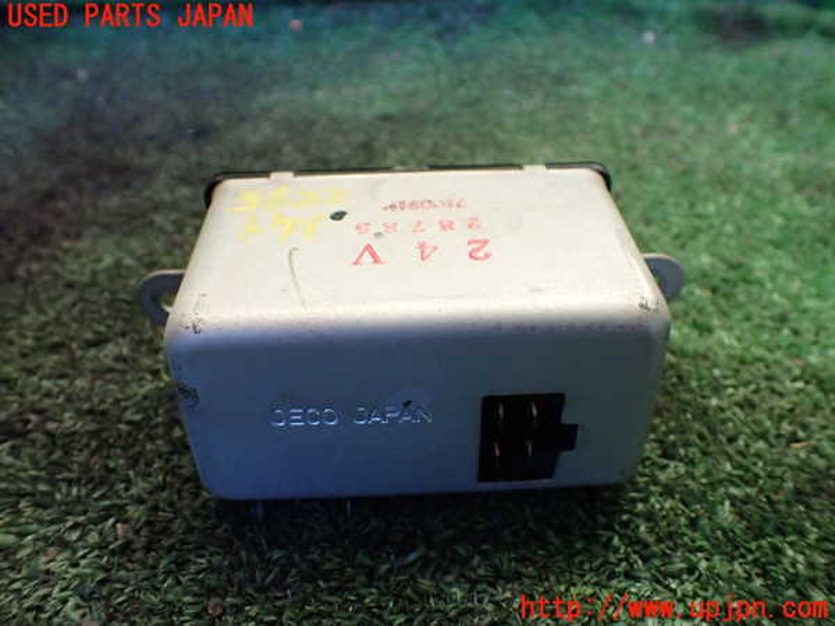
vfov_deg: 46.8
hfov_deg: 60.0
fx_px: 724
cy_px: 313
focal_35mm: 30
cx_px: 418
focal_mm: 5.4
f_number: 2.3
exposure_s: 1/125
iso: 400
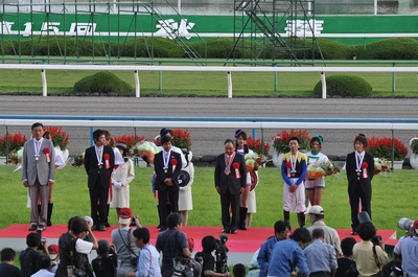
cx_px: 209
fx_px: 3216
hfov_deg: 7.4
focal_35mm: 278
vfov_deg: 4.9
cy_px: 138
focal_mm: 185
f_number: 5
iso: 640
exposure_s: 1/640
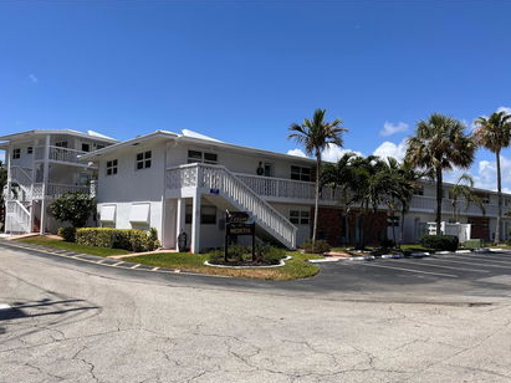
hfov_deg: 65.3
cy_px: 198
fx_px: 398
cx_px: 252
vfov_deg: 51.3
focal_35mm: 27
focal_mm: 5.1
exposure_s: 1/5319
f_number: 1.6
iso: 50
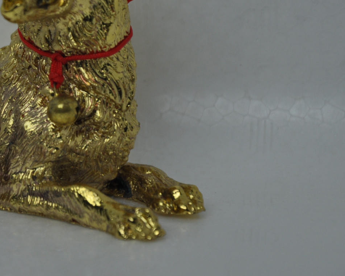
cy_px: 46
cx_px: -8
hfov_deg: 6.6
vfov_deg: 5.3
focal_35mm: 291
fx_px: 2971
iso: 400
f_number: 5.6
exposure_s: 1/100
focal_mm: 92
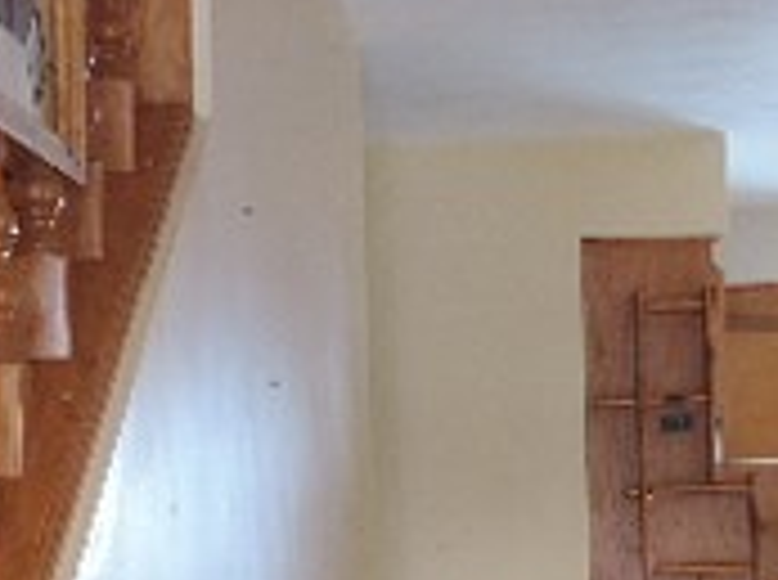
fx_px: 1996
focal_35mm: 89
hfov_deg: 22.0
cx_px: 508
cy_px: 418
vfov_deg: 16.5
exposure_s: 1/13
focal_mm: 4.3
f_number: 3
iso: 400
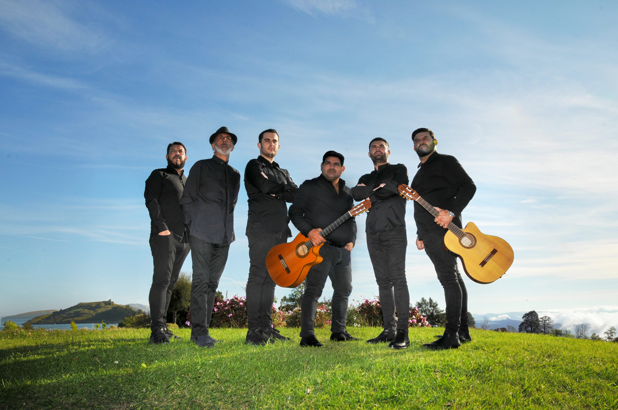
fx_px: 411
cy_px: 205
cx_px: 309
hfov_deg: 73.8
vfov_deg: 53.0
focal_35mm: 24
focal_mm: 16
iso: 200
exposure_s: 1/250
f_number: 14
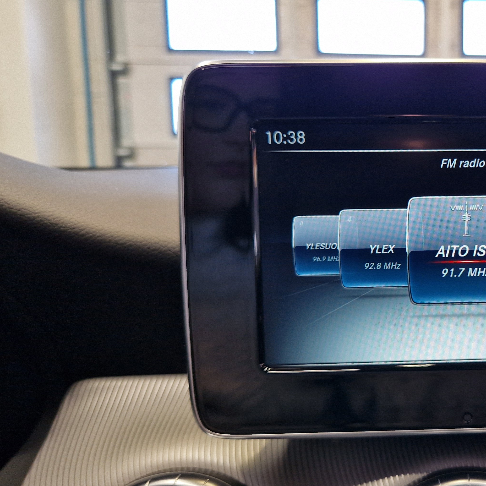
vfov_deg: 41.8
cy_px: 266
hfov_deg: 38.5
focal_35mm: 40
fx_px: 635
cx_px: 450
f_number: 1.8
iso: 50
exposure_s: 1/50
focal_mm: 5.4
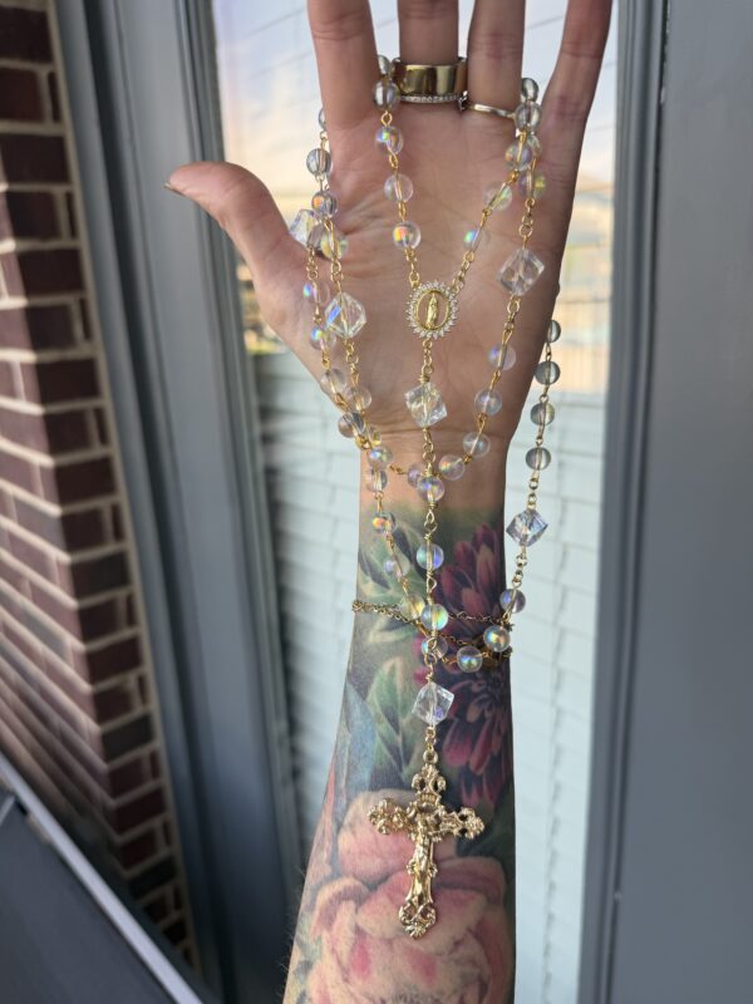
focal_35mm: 24
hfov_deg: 56.8
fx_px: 696
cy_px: 502
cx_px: 376
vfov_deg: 71.6
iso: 80
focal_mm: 6.76
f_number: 1.78
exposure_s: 1/341
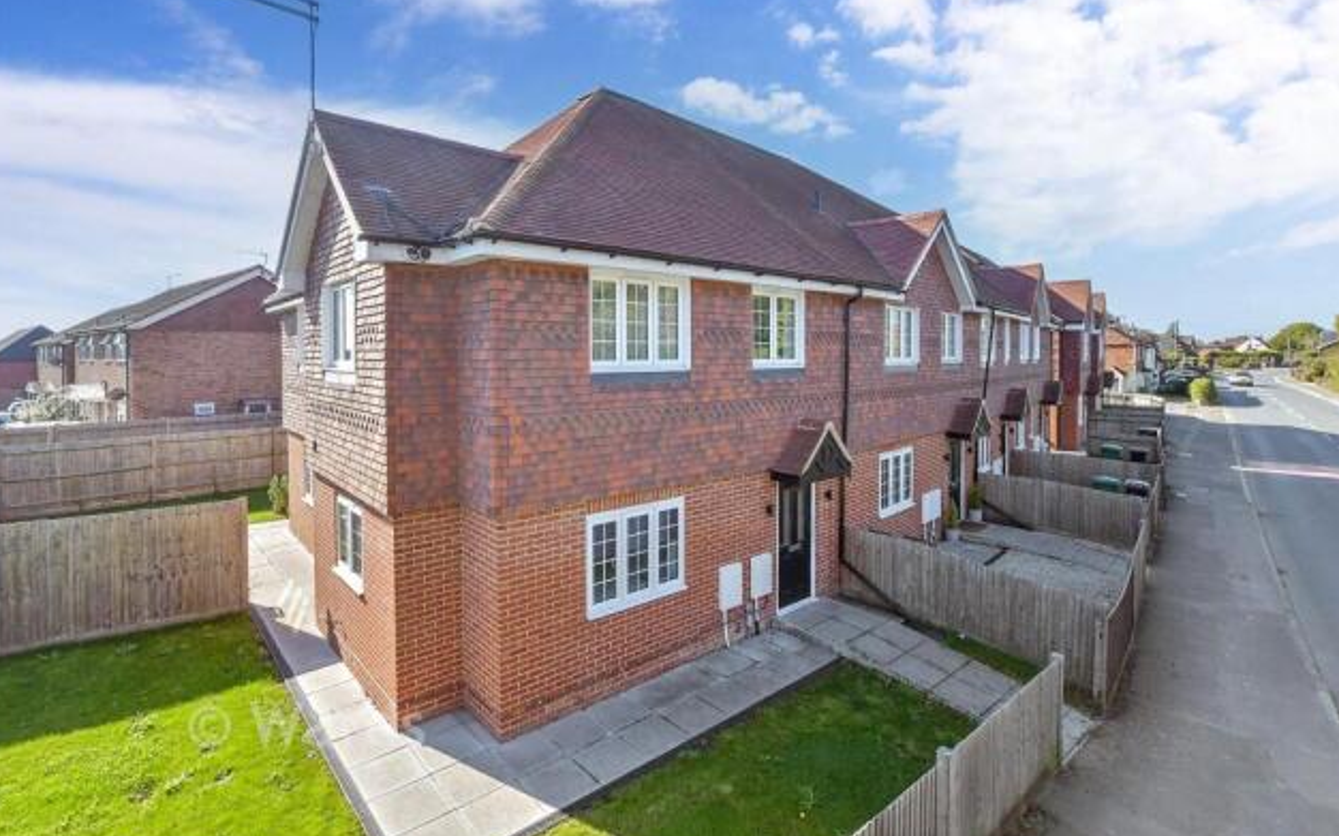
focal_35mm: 16
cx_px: 643
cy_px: 405
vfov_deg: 71.2
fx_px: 584
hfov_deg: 97.8
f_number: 9
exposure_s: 1/160
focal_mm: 10
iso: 250
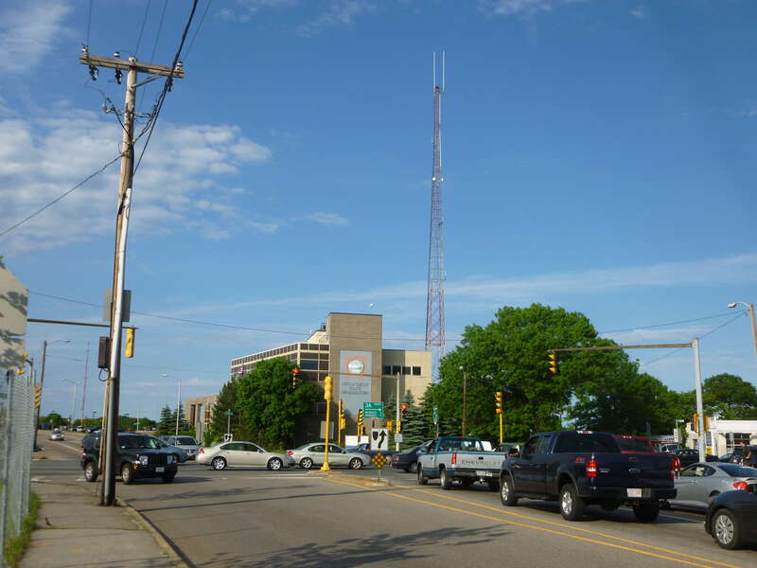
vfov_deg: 39.7
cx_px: 378
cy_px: 284
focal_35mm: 36
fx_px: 787
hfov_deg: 51.4
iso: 100
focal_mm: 6.5
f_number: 3.6
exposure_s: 1/1000
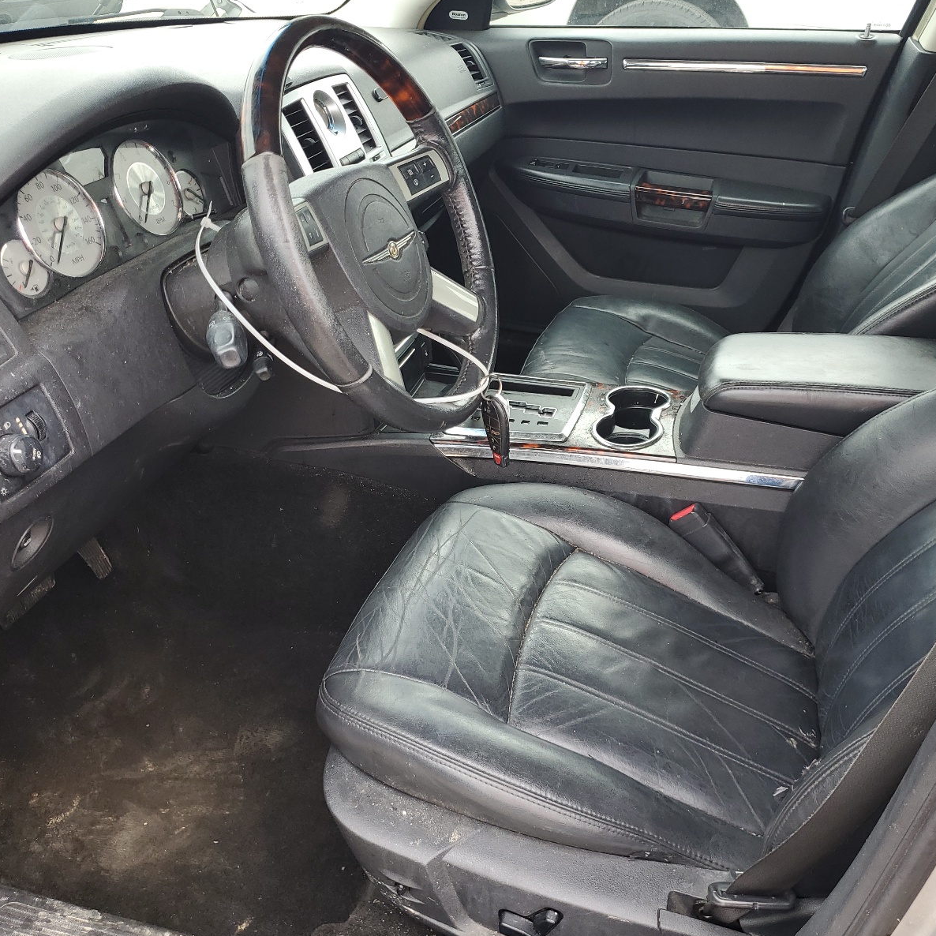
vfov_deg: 52.5
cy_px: 471
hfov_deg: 52.3
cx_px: 537
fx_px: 948
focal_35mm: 31
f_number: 1.5
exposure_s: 1/182
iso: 50
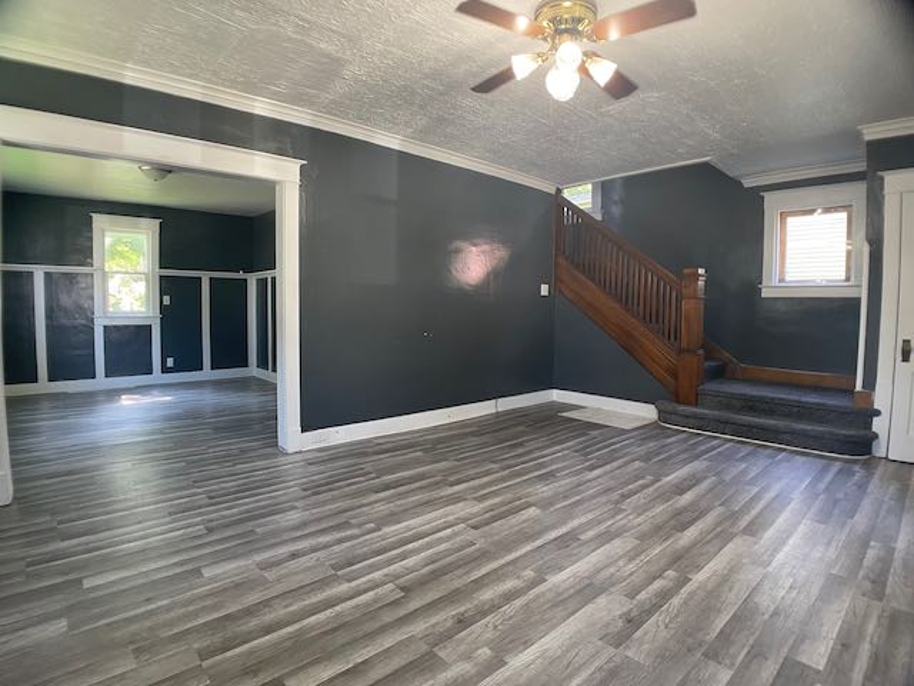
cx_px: 457
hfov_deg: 67.3
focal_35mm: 26
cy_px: 343
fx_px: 687
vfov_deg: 53.1
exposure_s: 1/60
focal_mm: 4.2
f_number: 1.6
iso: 100
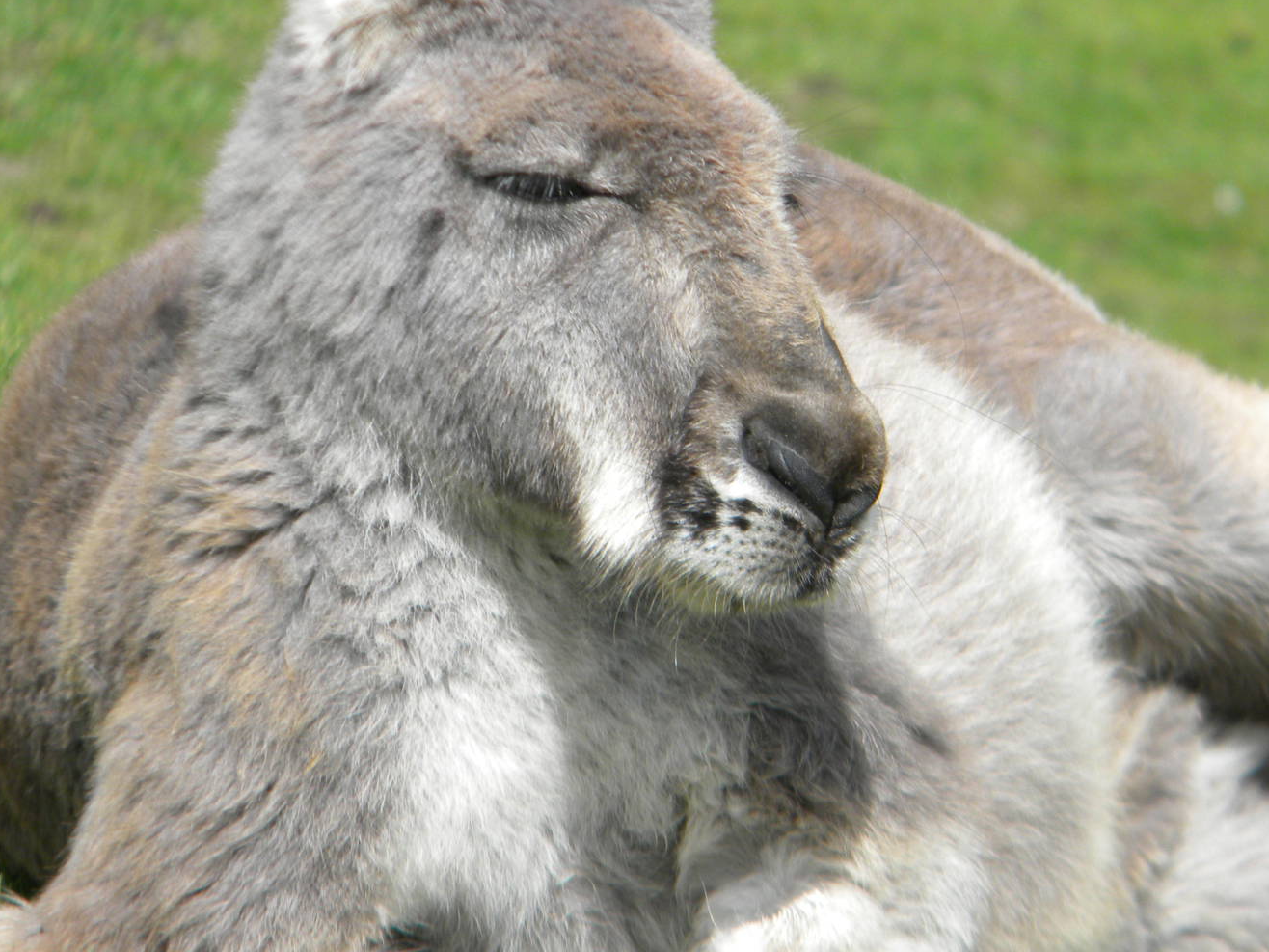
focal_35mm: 338
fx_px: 12391
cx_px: 762
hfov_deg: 5.9
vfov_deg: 4.4
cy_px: 396
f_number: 5.4
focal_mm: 50.4
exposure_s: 1/498
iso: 129
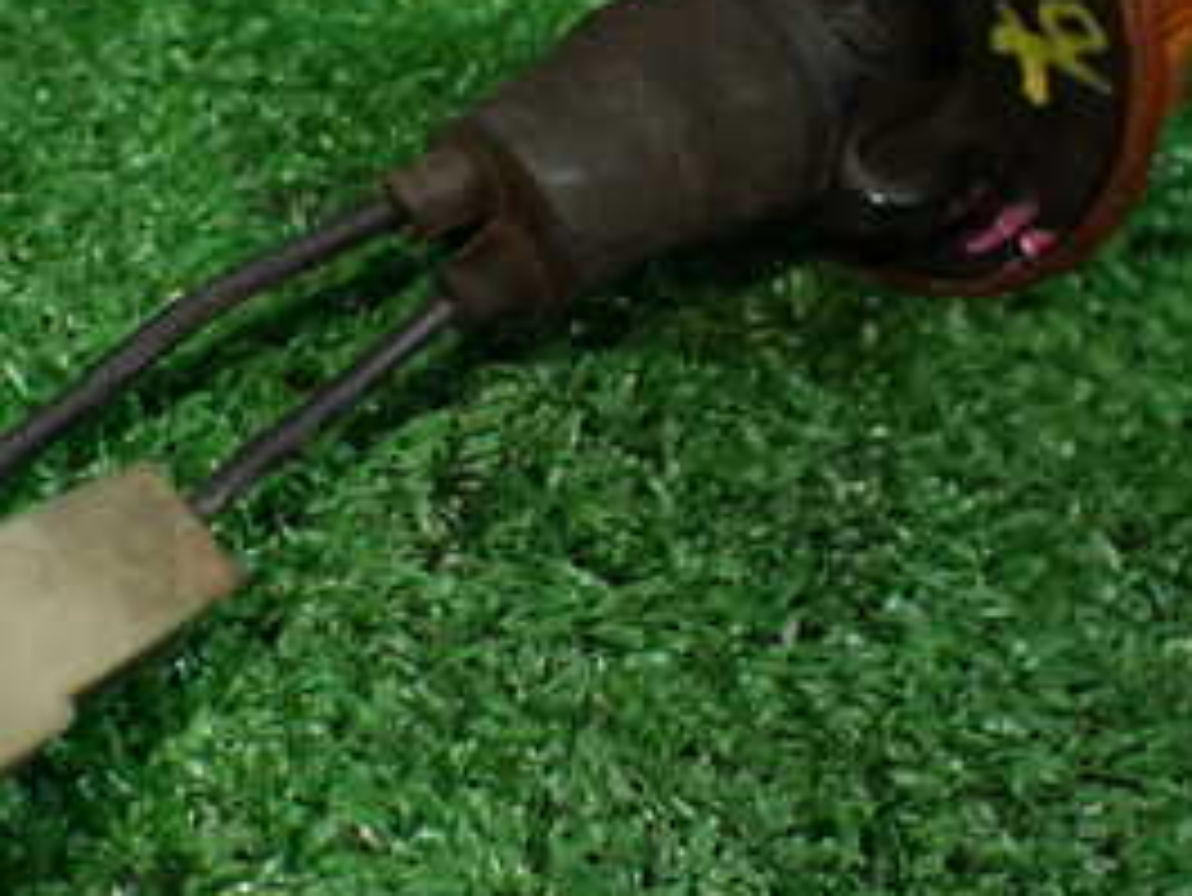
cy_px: 374
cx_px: 409
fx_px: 2343
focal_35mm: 68
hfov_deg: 28.4
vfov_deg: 21.6
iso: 400
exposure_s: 1/125
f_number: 2.3
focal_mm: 5.4
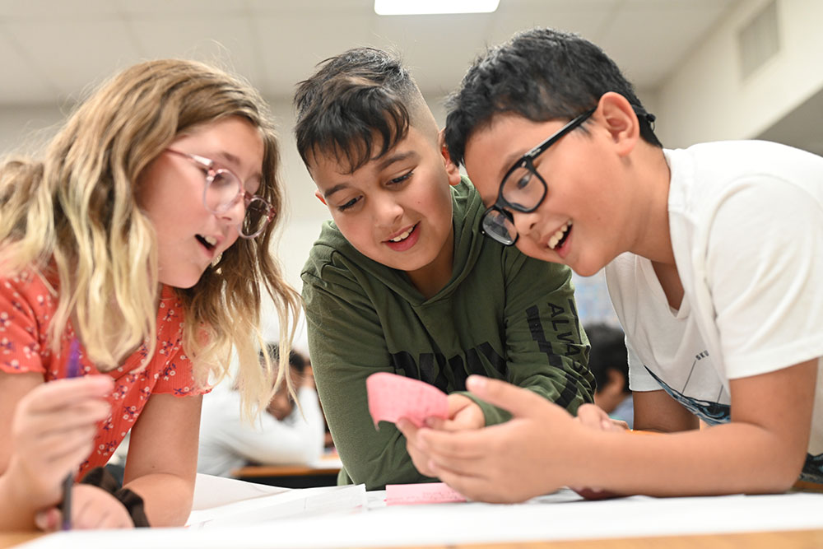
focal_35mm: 50
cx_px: 412
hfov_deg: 39.6
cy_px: 274
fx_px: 1143
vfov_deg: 27.0
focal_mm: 50
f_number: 2.8
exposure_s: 1/125
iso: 1800
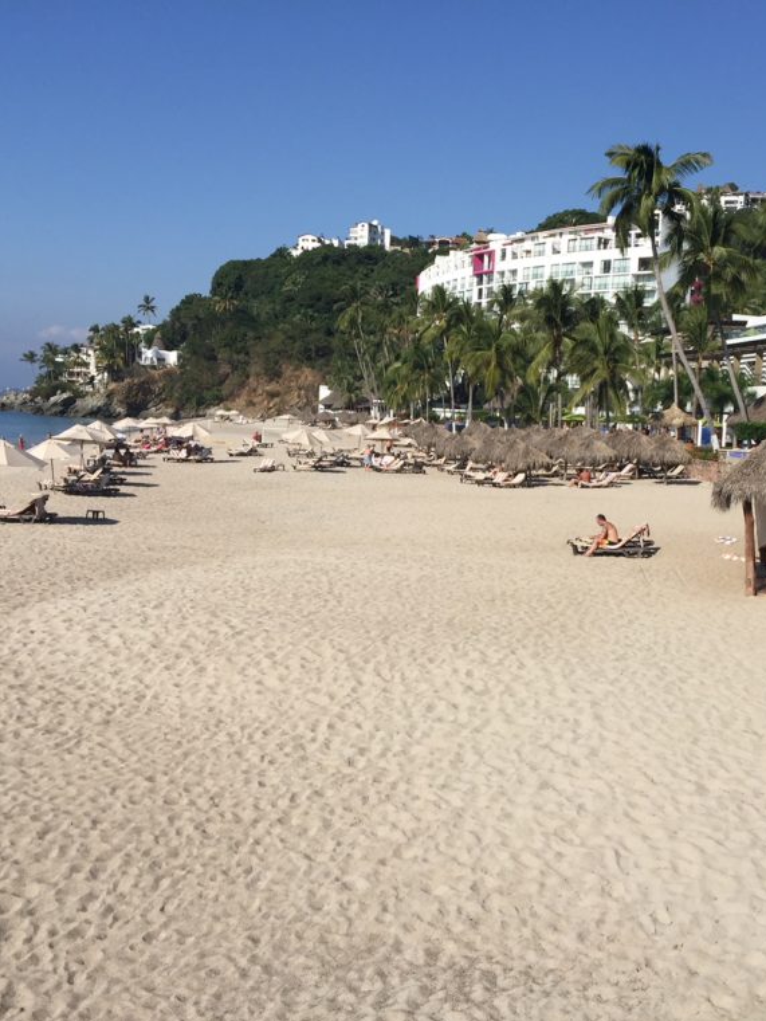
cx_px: 504
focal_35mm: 39
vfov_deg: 47.9
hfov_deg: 36.5
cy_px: 514
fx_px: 1150
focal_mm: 4.15
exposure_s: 1/3300
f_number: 2.2
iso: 32
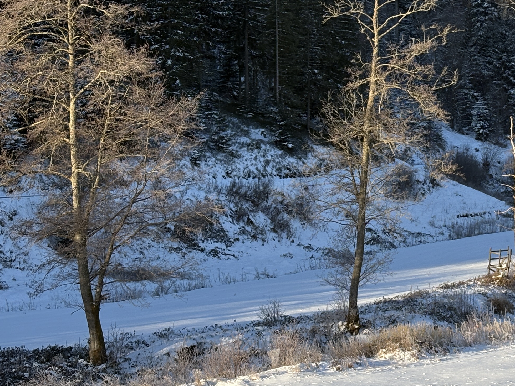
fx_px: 1592
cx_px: 495
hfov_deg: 18.0
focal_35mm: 107
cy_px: 186
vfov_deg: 13.8
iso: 32
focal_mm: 5.96
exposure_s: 1/1312
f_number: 1.6
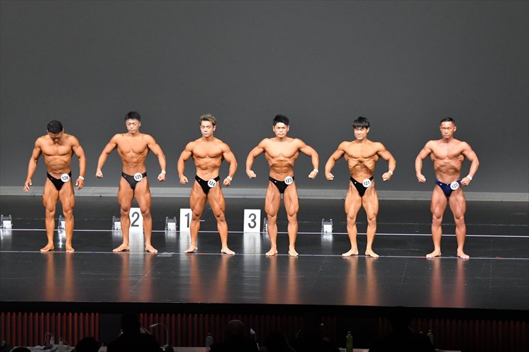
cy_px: 176
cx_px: 264
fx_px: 2306
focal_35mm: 157
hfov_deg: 13.1
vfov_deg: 8.7
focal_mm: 105
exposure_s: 1/400
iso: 5000
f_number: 5.6
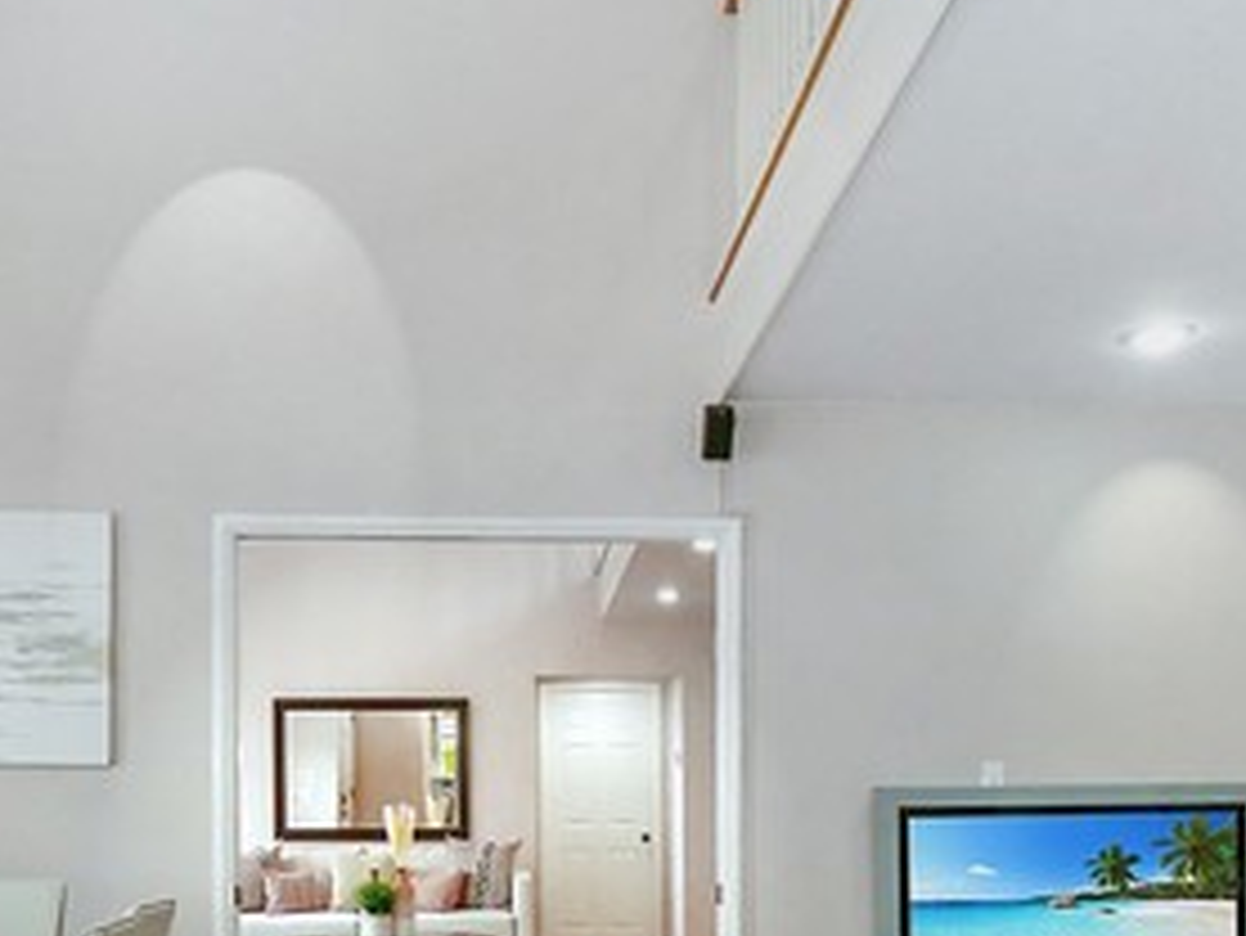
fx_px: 1332
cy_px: 864
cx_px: 571
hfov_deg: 50.1
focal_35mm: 37
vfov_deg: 36.0
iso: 3200
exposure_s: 1/320
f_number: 8
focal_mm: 8
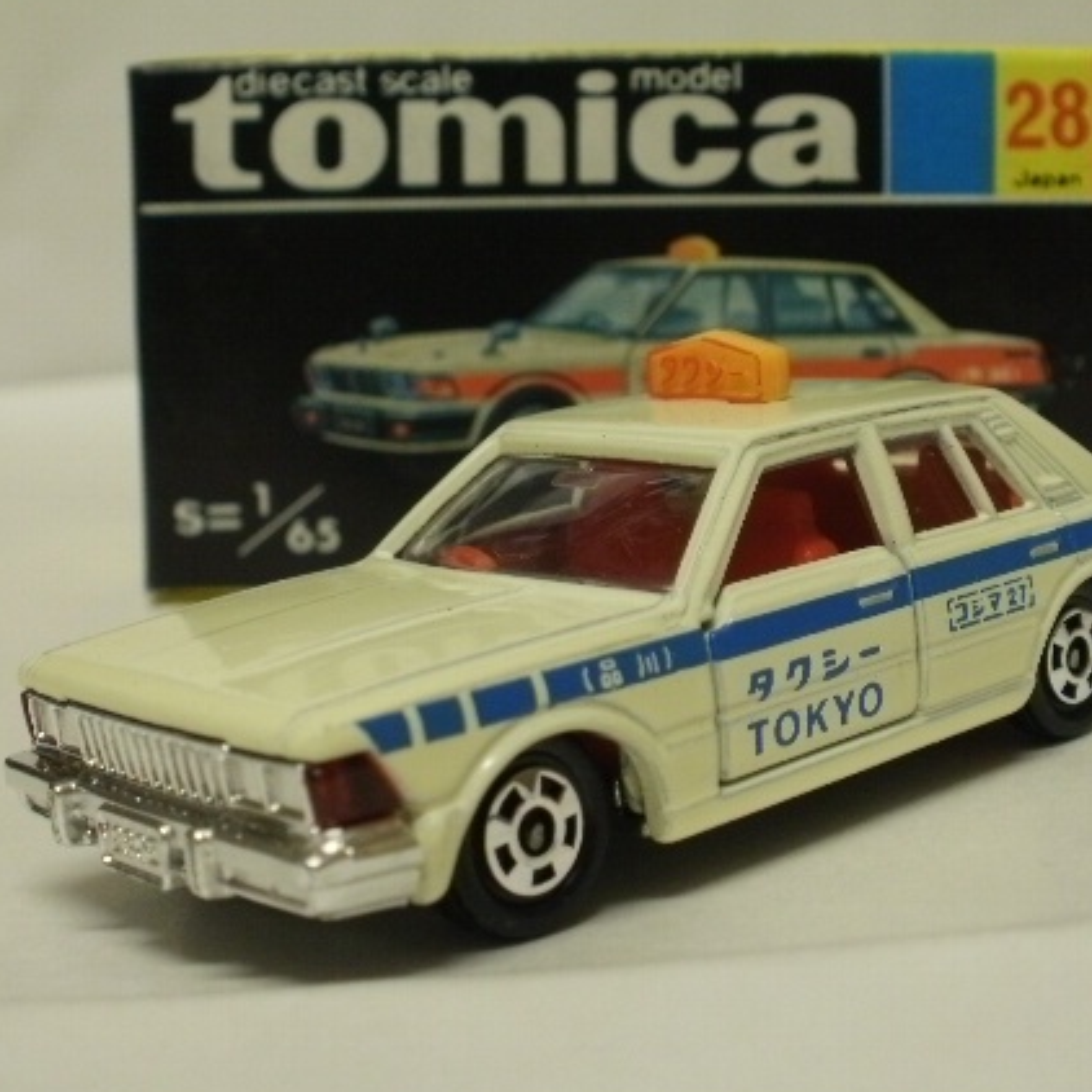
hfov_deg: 29.0
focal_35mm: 59
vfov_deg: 29.1
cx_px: 639
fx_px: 2106
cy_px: 505
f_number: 4
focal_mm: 7.7
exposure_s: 1/13
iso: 125
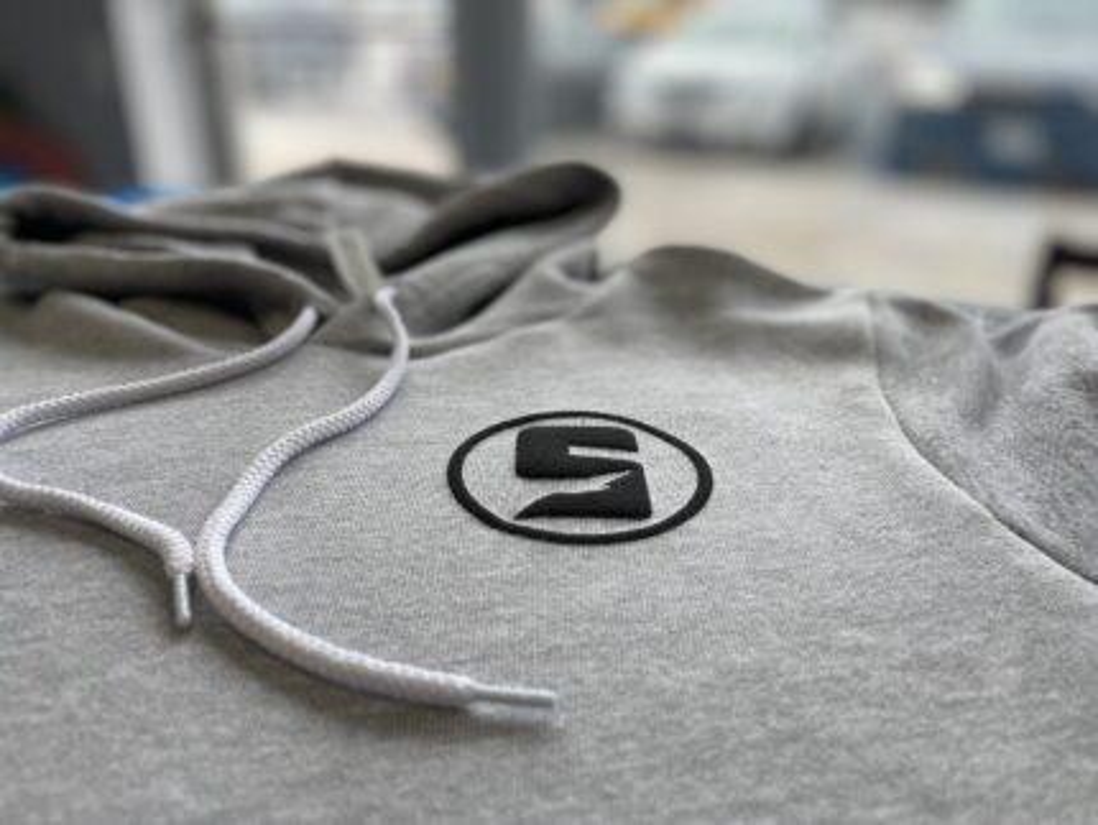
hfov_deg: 67.3
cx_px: 549
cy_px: 412
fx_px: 825
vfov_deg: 53.1
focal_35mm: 26
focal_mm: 5.1
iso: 50
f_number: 1.6
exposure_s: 1/355
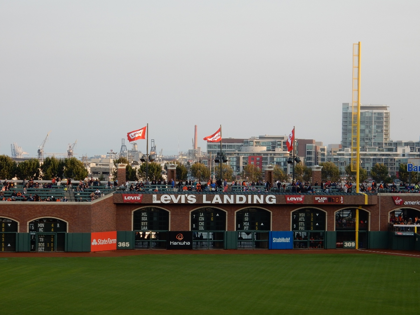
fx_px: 1201
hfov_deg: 19.8
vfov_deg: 14.9
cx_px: 210
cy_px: 158
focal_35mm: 99
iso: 125
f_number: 5.3
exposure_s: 1/160
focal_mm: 17.6
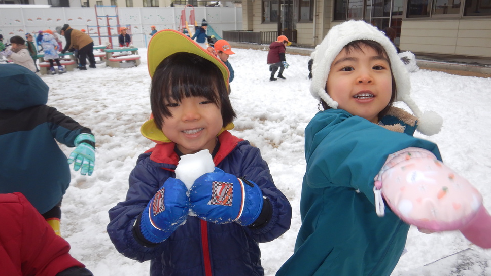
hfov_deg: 69.8
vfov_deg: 42.9
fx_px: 352
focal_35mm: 27
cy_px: 129
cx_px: 249
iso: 125
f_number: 2.8
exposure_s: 1/800
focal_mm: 4.3
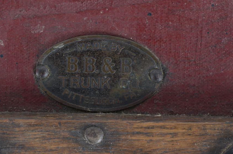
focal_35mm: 135
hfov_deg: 15.2
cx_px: 98
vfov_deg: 10.1
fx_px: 872
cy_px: 71
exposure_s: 1/125
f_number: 7.1
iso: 100
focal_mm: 60
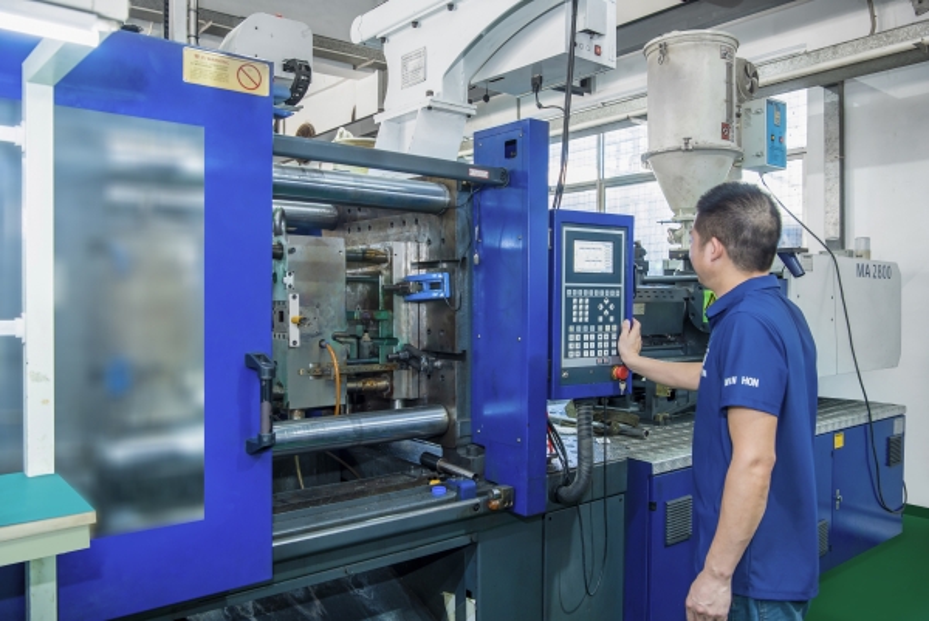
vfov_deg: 43.7
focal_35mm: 30
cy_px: 310
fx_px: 775
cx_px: 464
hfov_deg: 61.9
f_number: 5.6
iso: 200
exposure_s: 1/10
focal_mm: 30
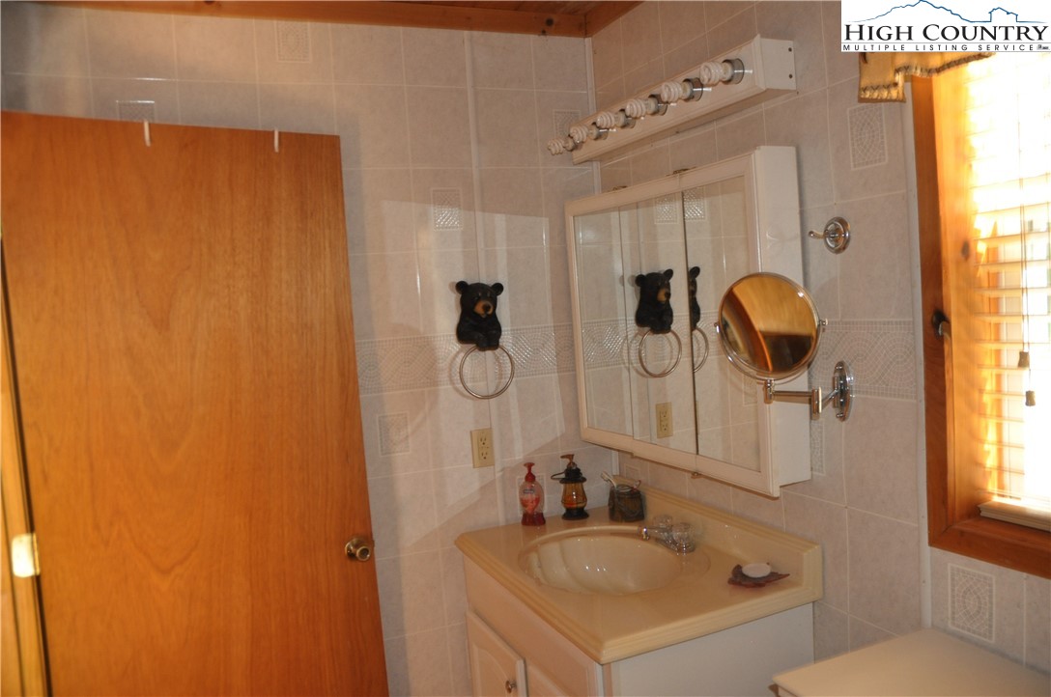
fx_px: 787
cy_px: 348
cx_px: 526
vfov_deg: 47.8
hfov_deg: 67.5
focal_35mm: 27
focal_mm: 18
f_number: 3.5
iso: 800
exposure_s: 1/13
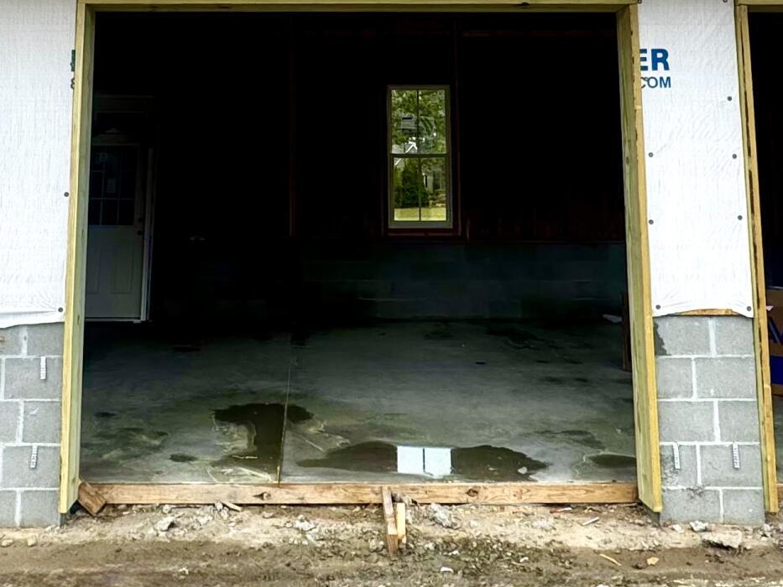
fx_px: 1018
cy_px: 35
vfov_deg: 30.5
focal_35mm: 45
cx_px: 312
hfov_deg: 41.9
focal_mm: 2.22
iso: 50
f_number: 2.2
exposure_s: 1/779
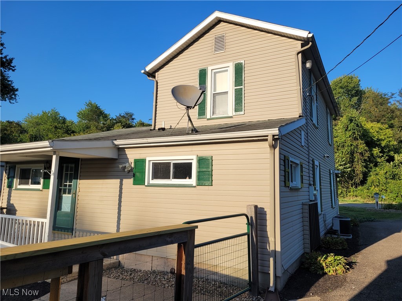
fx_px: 302
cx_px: 201
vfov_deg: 53.1
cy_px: 150
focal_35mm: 26
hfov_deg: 67.3
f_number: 1.8
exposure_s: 1/1799
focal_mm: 5.4
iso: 40
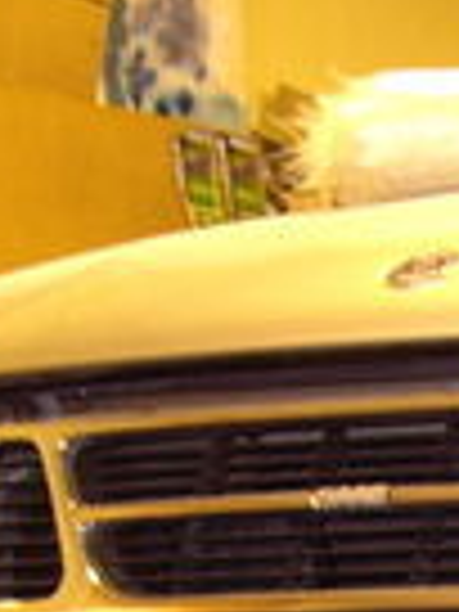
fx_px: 3165
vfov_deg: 10.5
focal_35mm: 179
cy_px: 1030
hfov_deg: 8.1
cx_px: 734
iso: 100
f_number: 2.7
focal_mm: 6.2
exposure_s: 1/5
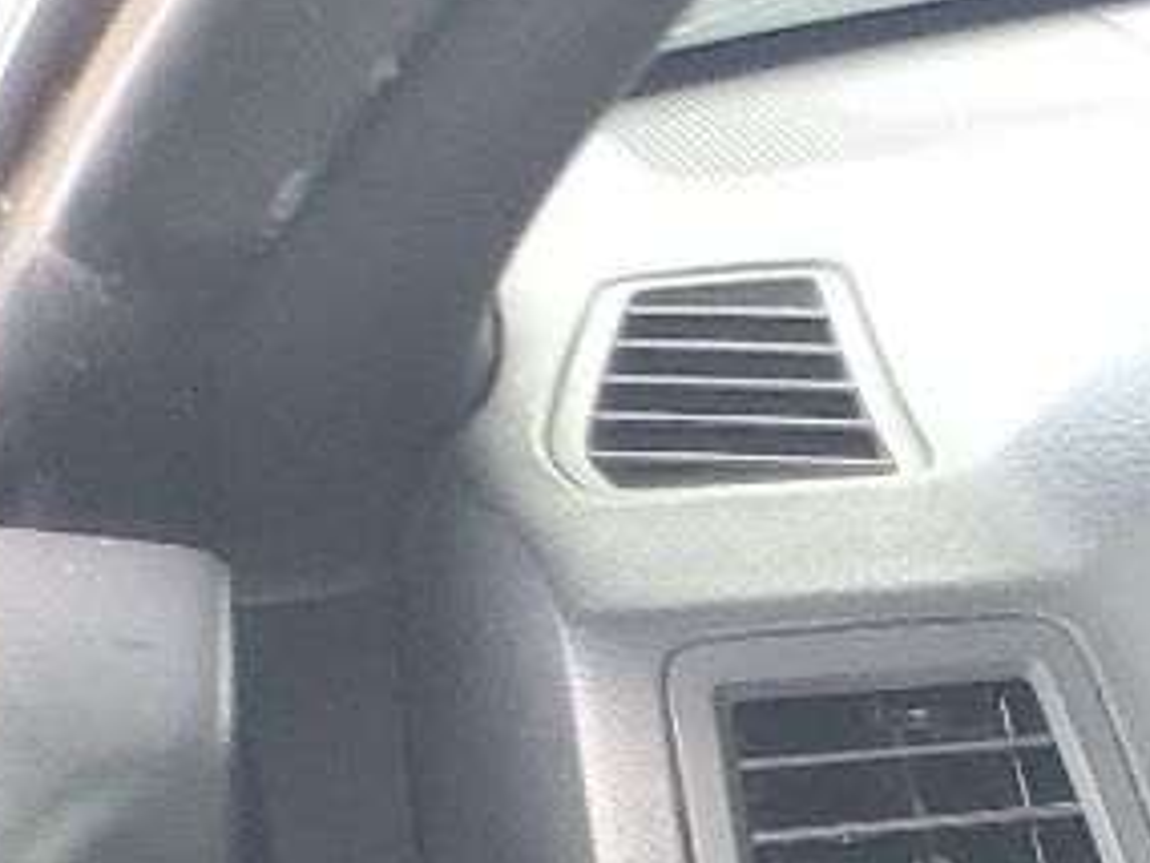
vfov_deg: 8.8
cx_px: 2780
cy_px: 2387
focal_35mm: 146
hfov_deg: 11.2
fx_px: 4852
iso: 51
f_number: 1.5
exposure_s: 1/60.2
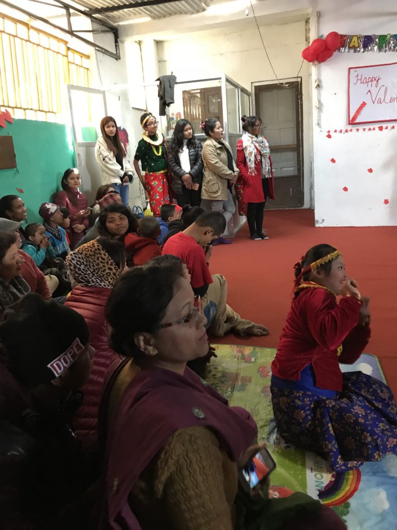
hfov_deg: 49.7
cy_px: 265
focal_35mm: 28
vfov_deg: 63.4
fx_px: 428
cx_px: 198
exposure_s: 1/14
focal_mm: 3.99
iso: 100
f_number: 1.8
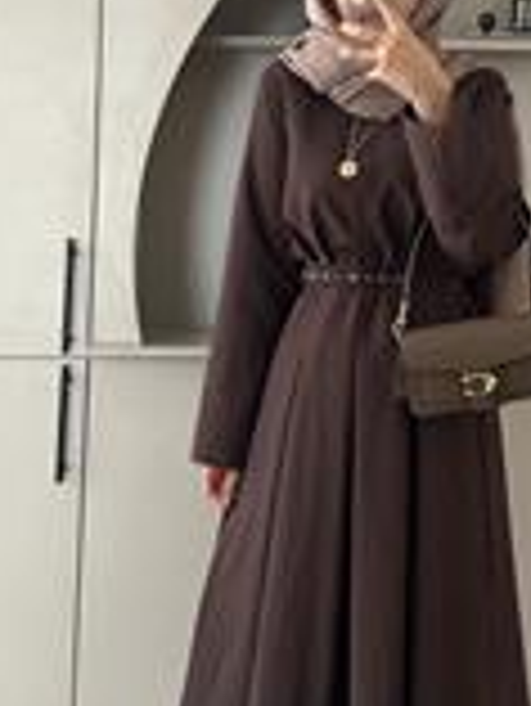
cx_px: 382
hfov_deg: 23.1
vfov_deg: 30.7
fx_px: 1287
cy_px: 317
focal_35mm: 63
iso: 160
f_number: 1.78
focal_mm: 6.86
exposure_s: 1/121
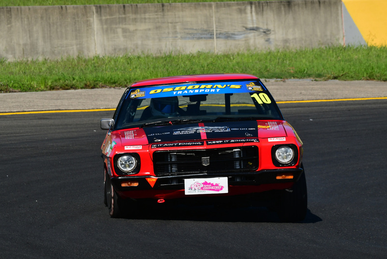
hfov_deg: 3.9
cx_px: 194
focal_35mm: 525
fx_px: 5645
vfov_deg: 2.6
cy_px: 130
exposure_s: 1/640
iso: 400
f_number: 13
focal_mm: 350
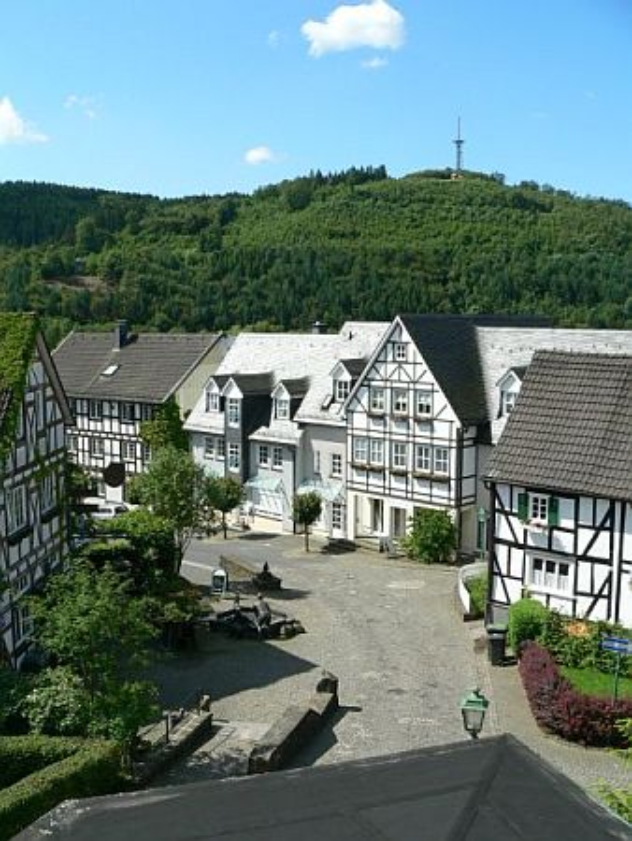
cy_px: 420
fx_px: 876
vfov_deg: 51.3
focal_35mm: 36
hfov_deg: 39.7
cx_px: 316
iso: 100
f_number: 5.2
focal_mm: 6
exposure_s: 1/500
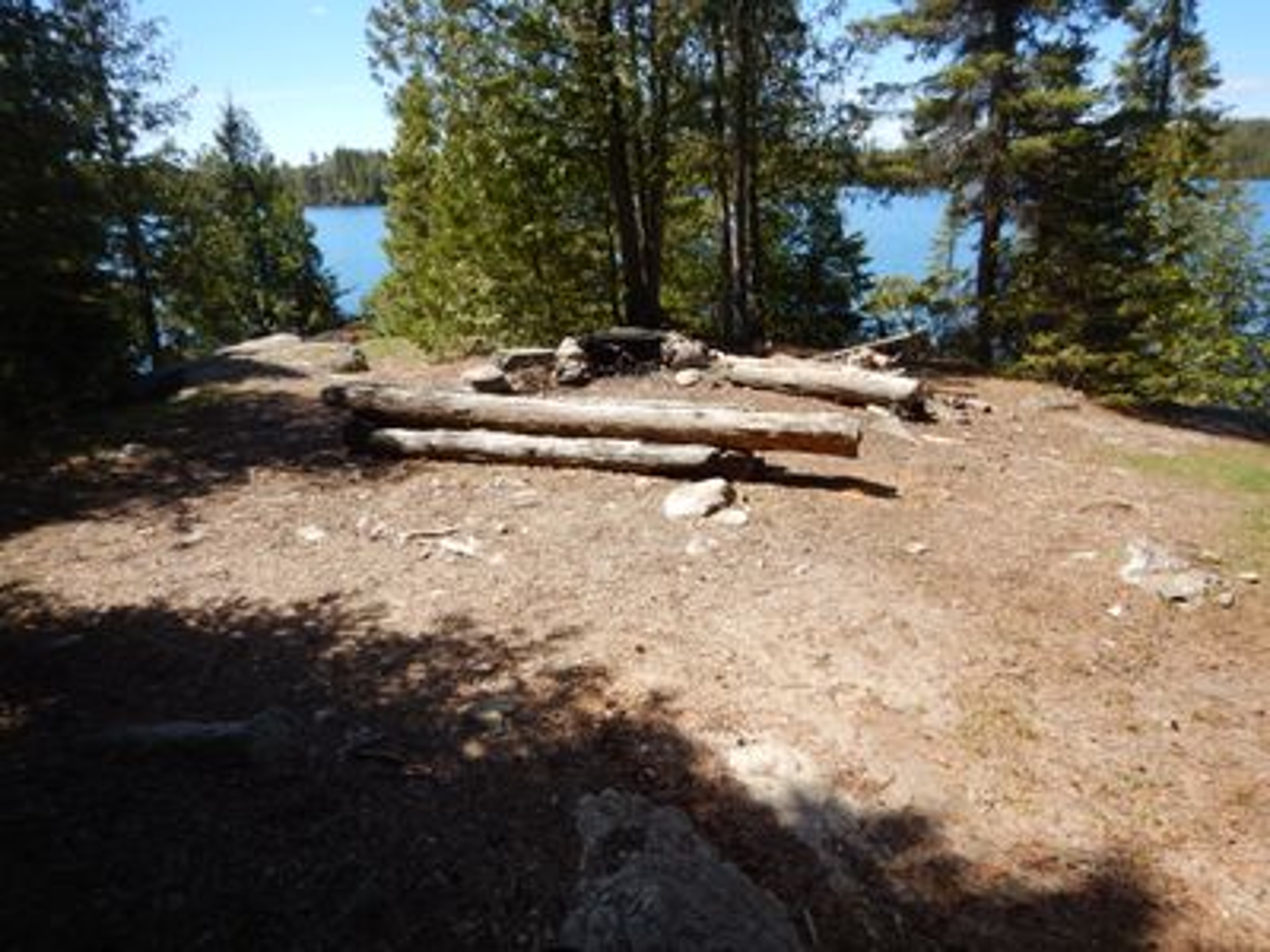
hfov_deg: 71.6
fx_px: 881
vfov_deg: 56.8
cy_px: 476
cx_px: 635
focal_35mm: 24
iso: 125
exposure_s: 1/800
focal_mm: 4.3
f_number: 2.8
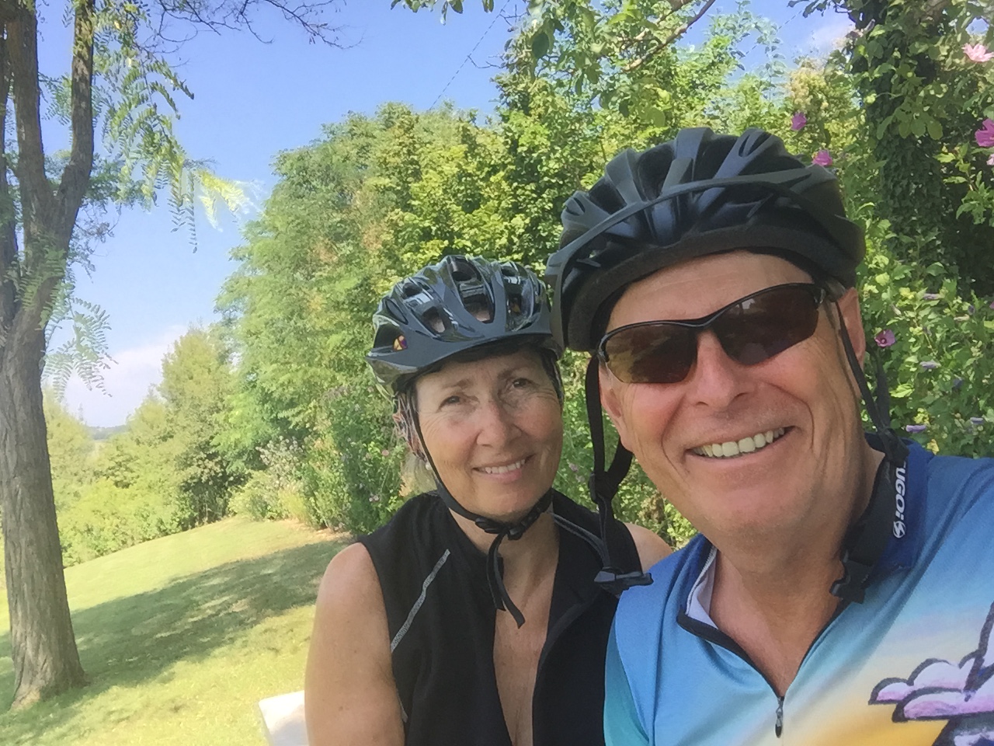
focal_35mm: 31
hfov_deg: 58.4
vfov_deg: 45.4
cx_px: 497
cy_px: 373
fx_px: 890
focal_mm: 2.65
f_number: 2.2
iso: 32
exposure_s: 1/192
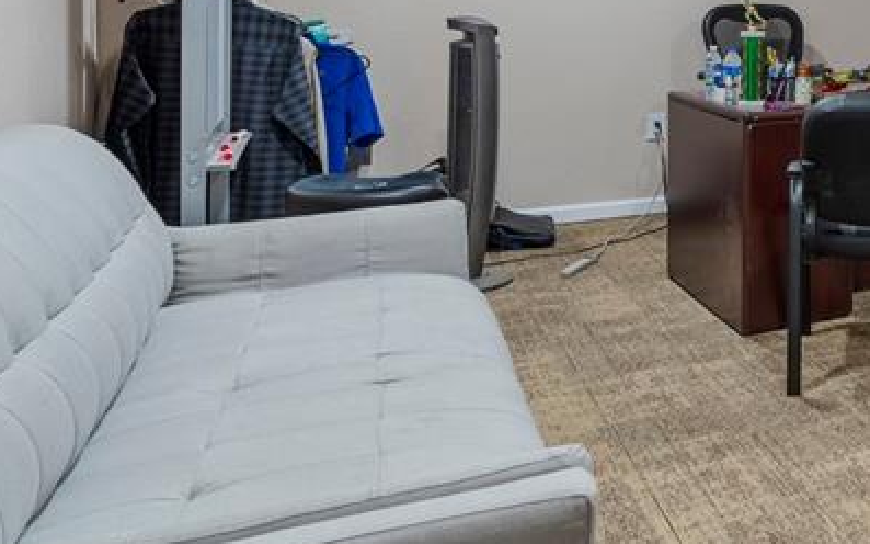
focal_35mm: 42
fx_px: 996
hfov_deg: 35.6
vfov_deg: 27.9
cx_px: 1074
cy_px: -53
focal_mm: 16
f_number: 9
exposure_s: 1.3
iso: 160
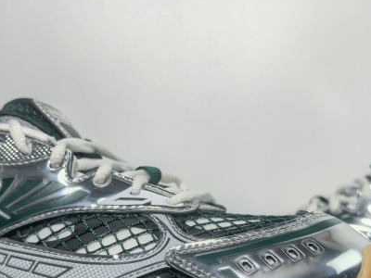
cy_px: 252
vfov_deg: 26.1
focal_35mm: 54
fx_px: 579
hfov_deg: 35.5
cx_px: 206
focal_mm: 6.98
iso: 50
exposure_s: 1/382
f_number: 2
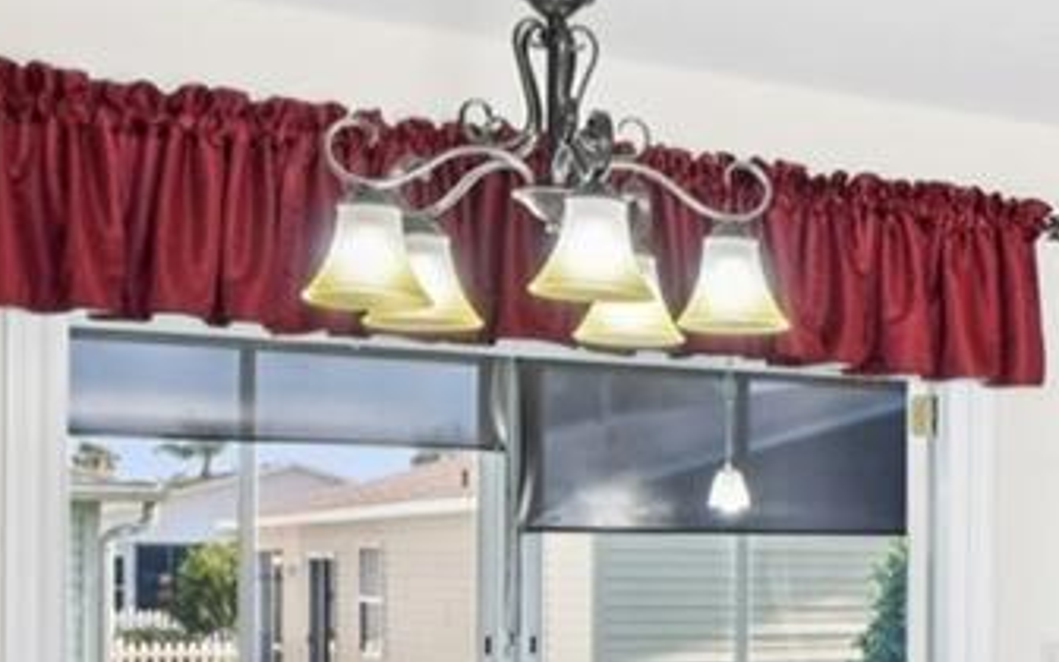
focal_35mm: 68
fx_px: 1963
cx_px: 1670
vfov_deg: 18.8
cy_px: 593
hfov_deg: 23.1
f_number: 8
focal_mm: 14
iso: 400
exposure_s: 1/13
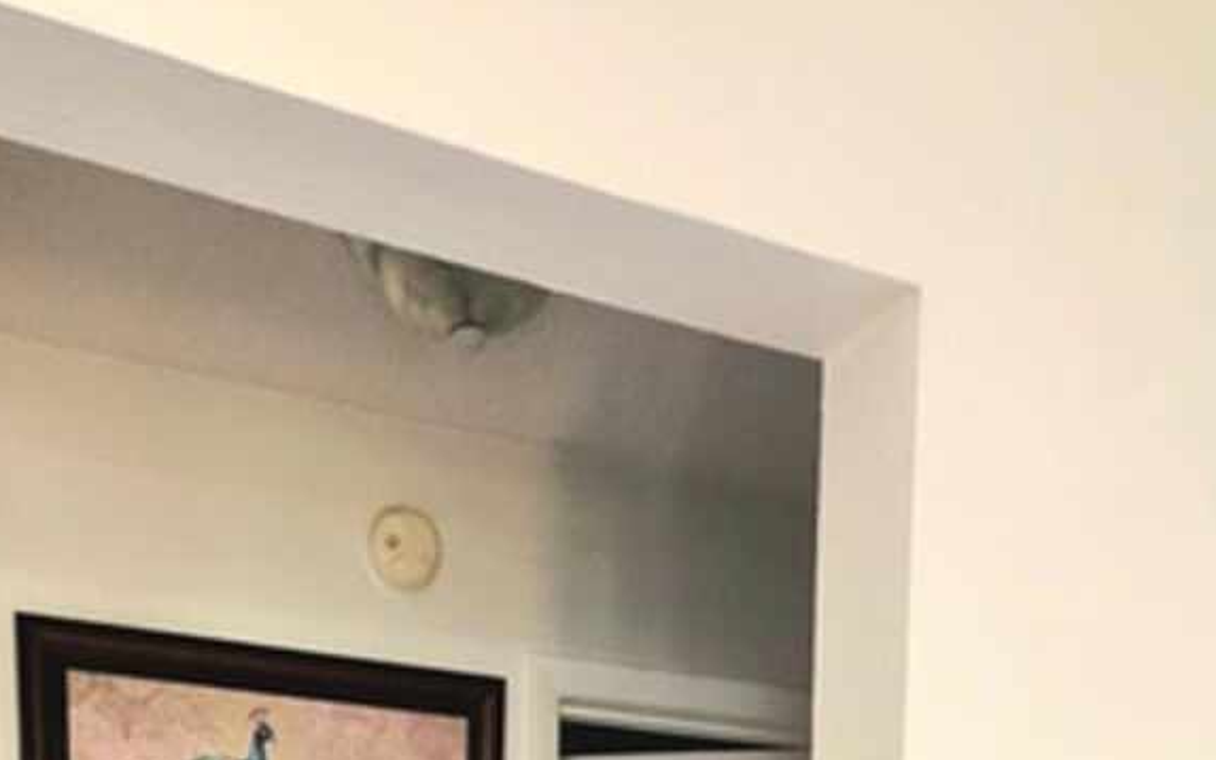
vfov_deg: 21.2
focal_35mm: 41
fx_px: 1359
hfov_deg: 47.3
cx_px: 384
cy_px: 1361
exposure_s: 1/60.2
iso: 400
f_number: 1.9
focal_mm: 2.2
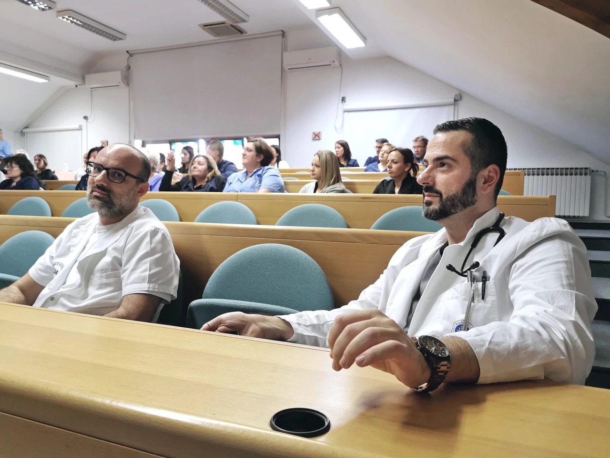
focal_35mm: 27
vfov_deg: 51.4
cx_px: 305
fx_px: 476
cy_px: 229
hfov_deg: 65.3
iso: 320
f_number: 1.6
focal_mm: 5.56
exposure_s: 1/60
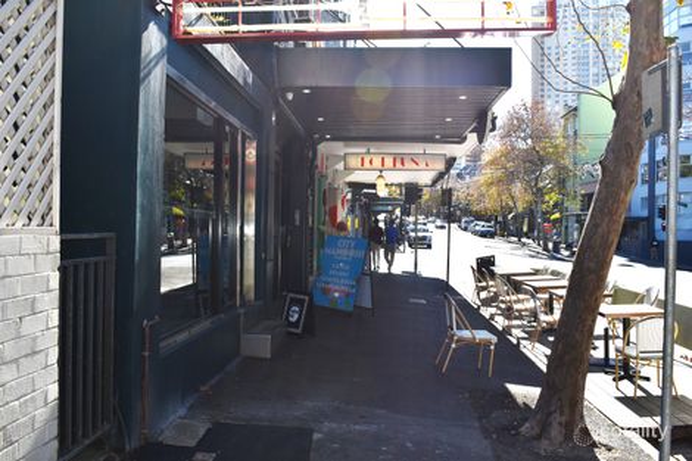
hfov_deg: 57.2
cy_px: 230
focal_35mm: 33
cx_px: 346
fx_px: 634
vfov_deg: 39.9
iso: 100
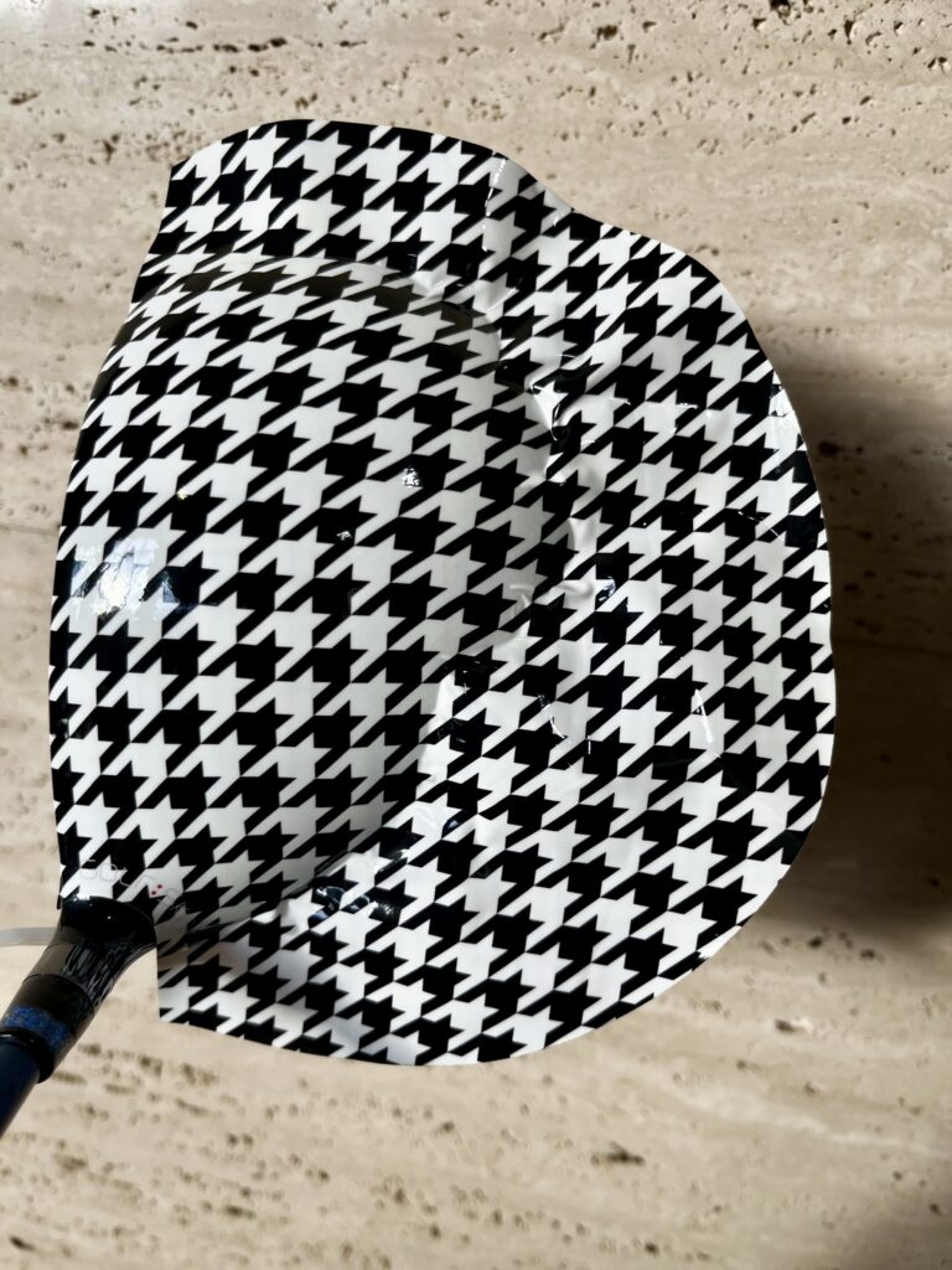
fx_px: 953
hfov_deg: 53.1
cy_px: 635
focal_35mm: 26
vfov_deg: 67.3
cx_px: 476
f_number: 1.6
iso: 32
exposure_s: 1/105
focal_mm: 5.1
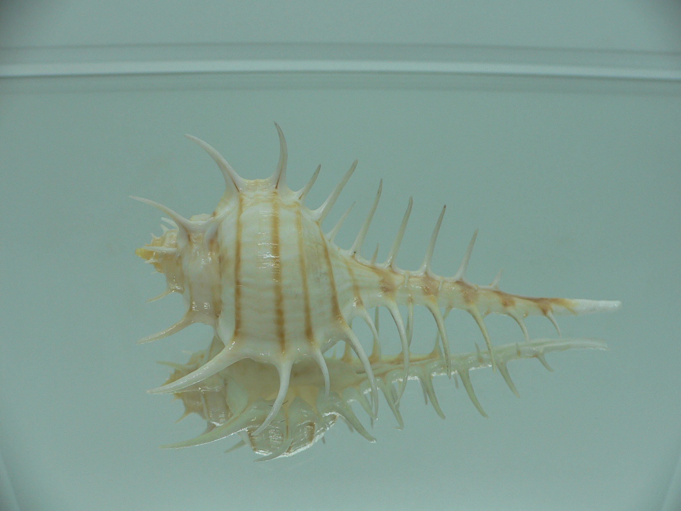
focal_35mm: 35
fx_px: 689
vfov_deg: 40.7
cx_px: 340
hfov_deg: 52.6
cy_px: 256
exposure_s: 1/80
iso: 80
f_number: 2.8
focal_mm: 4.6
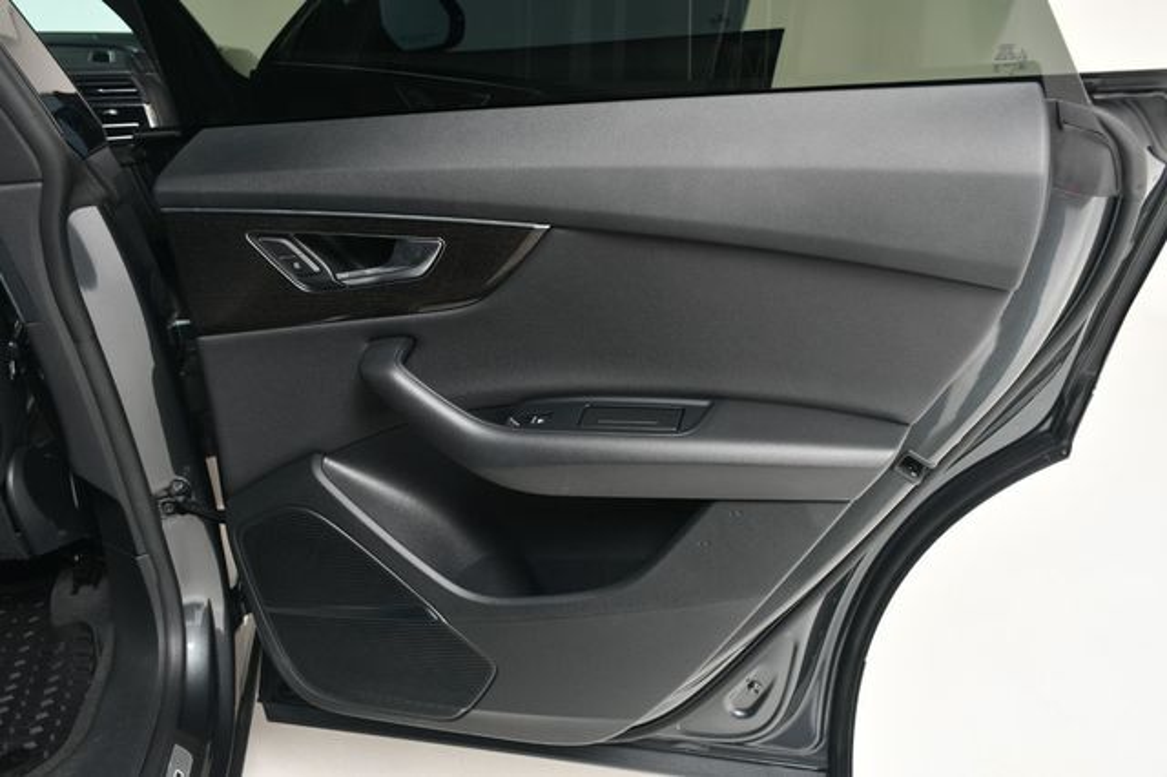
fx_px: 972
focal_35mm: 30
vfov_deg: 43.6
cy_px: 388
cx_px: 584
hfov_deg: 62.0
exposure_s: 1/160
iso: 100
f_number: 5.6
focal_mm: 20
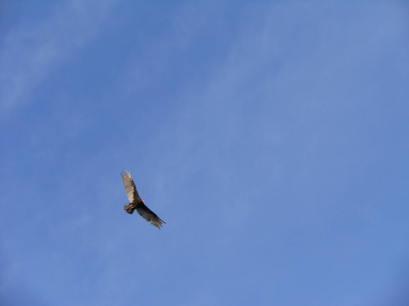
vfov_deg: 10.5
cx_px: 204
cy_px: 153
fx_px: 1666
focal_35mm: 141
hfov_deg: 14.0
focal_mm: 25.3
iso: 80
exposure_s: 1/320
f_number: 5.5
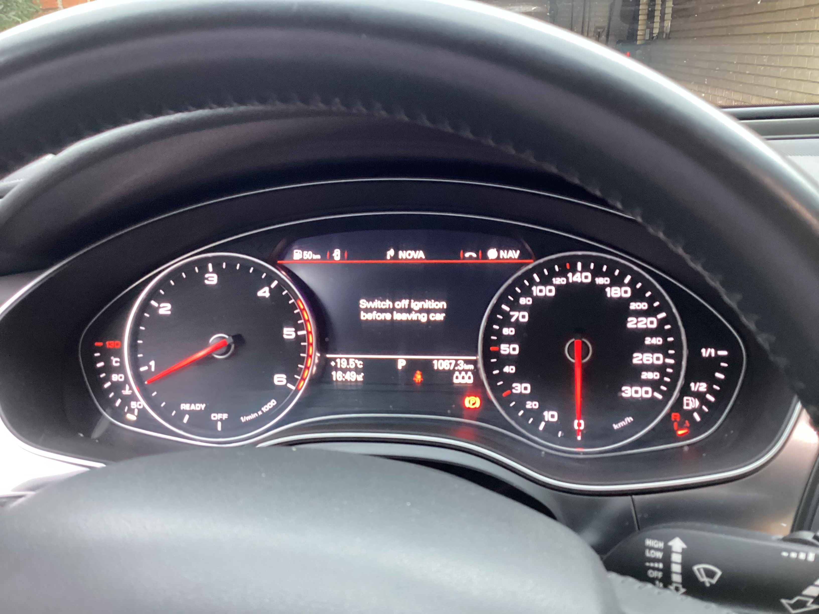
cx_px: 410
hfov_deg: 58.4
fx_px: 733
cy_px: 307
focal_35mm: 31
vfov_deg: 45.4
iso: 400
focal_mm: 3.3
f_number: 2.4
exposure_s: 1/40
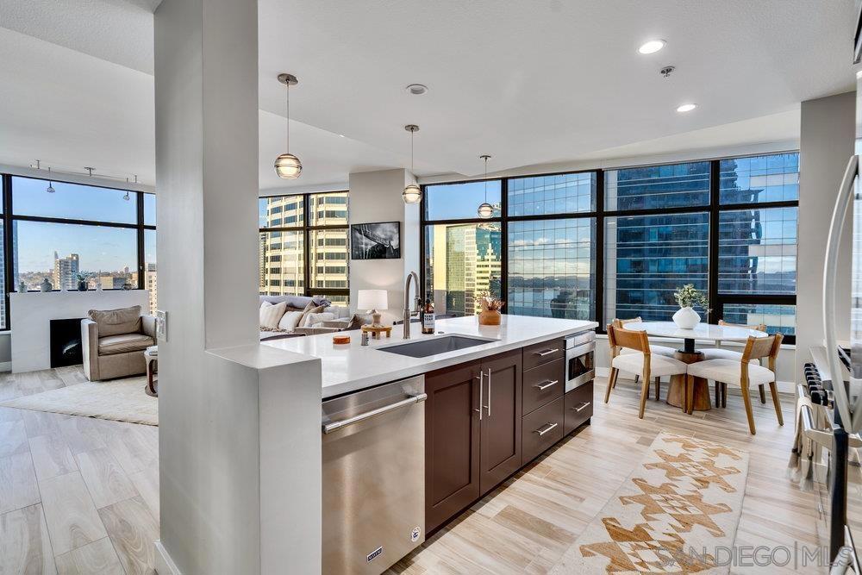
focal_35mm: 16
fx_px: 383
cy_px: 288
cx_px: 431
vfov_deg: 73.8
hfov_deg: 96.7
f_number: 5.6
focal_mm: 16
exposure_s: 1/60
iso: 125
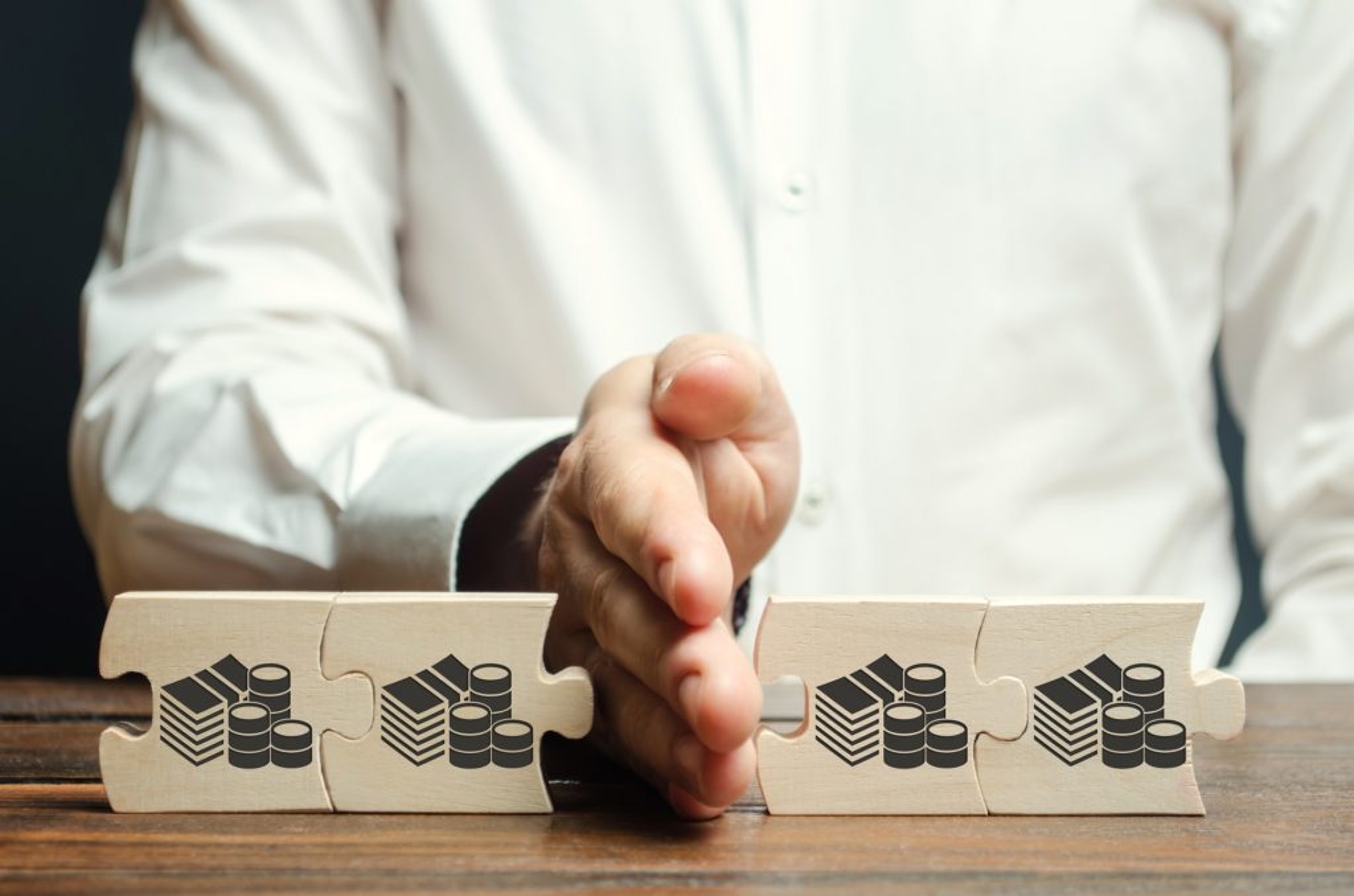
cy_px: 448
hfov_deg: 28.1
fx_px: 2702
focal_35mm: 72
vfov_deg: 18.8
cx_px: 677
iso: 100
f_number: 5.6
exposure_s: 1/100
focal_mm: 48
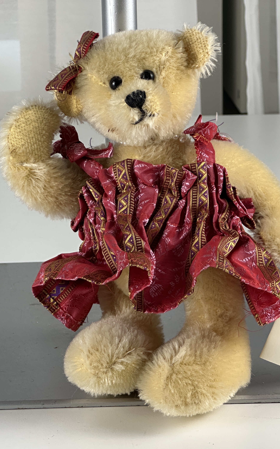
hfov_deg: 12.0
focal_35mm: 109
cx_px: 168
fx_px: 1331
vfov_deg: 19.1
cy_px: 224
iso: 100
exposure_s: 1/100
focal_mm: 9
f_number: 2.8
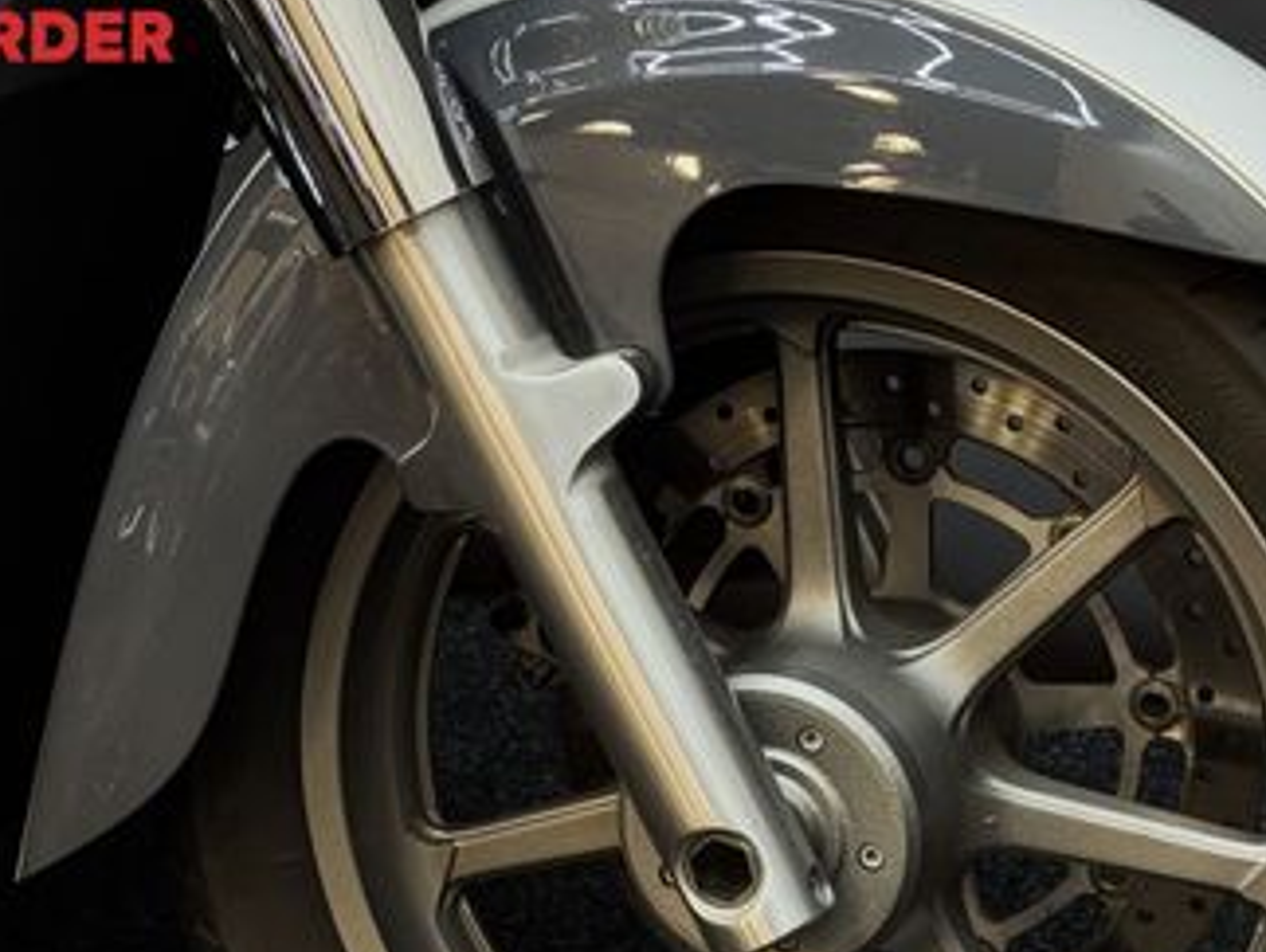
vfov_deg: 15.5
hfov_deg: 20.6
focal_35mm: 95
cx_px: 835
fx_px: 3478
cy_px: 690
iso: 100
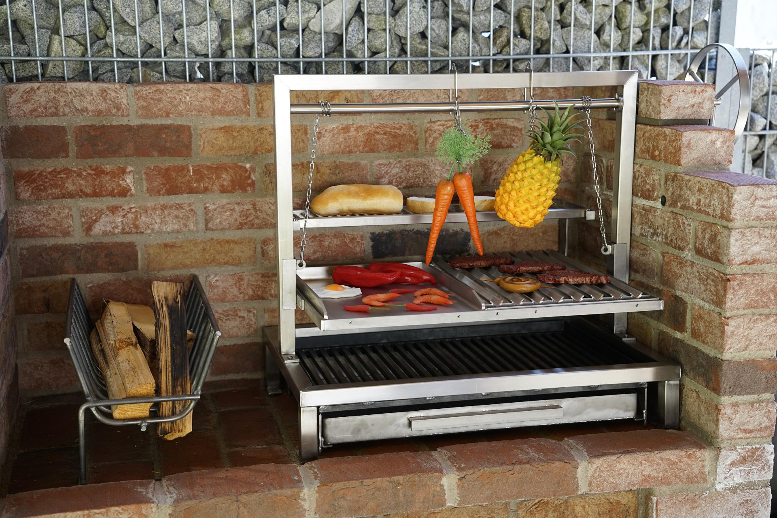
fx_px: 1105
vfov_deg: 26.4
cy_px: 259
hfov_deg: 38.7
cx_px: 388
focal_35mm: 51
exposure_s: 1/200
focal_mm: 51.2
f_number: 3.5
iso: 250
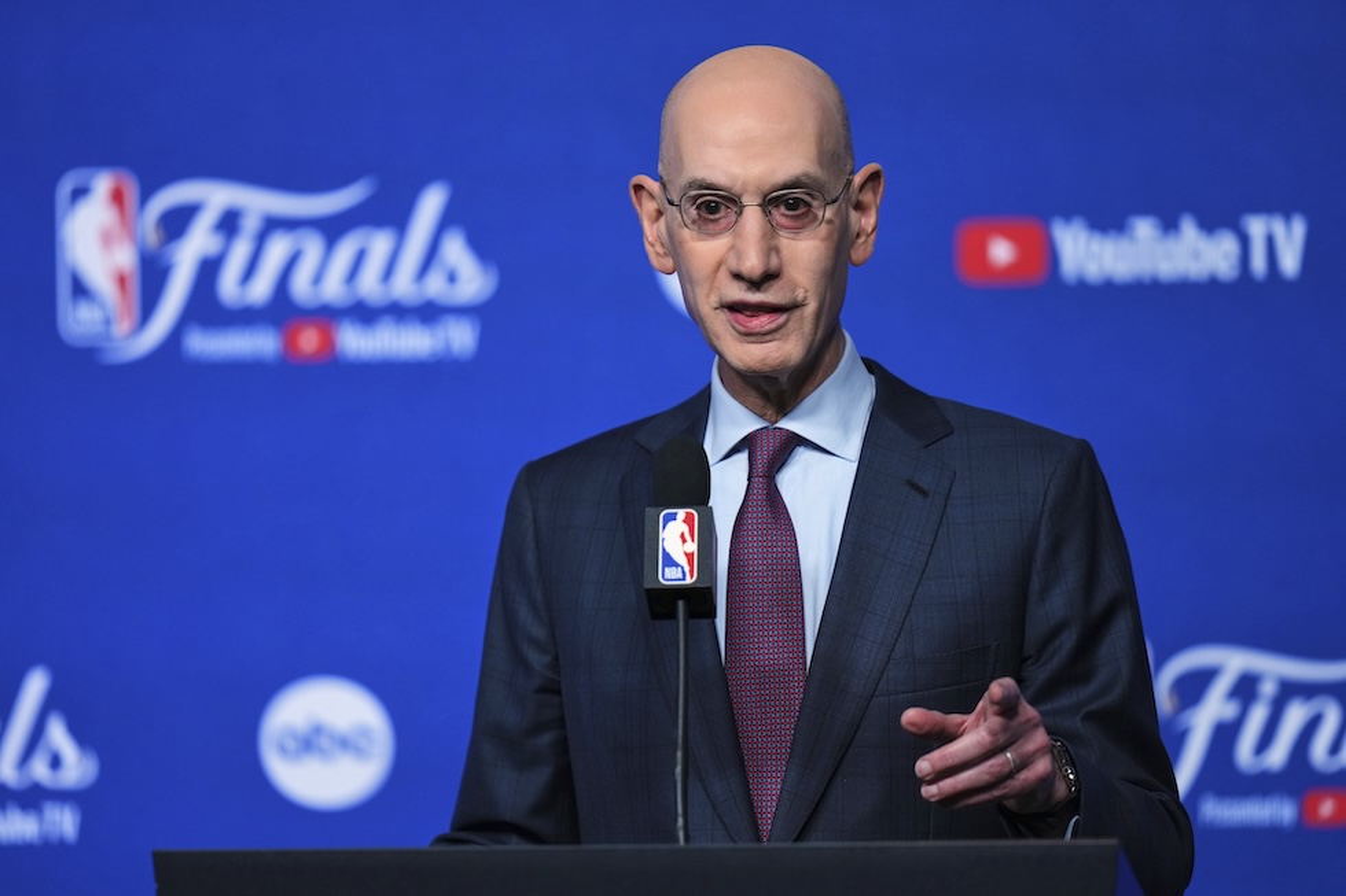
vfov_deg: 3.4
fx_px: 14952
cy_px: 448
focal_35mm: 400
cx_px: 673
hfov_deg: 5.2
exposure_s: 1/320
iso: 1250
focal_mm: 400
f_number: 2.8
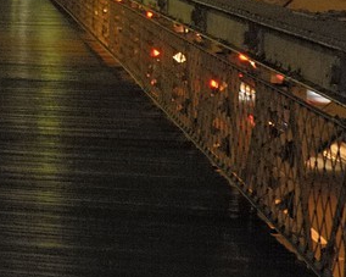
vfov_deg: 11.3
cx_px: -582
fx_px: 1378
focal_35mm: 135
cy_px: -34
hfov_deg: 11.1
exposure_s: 1/4
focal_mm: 17
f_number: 5
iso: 320
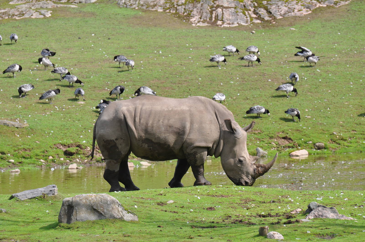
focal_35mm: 315
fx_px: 3190
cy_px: 121
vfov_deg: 4.4
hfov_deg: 6.5
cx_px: 182
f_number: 6.3
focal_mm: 210
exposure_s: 1/640
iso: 200
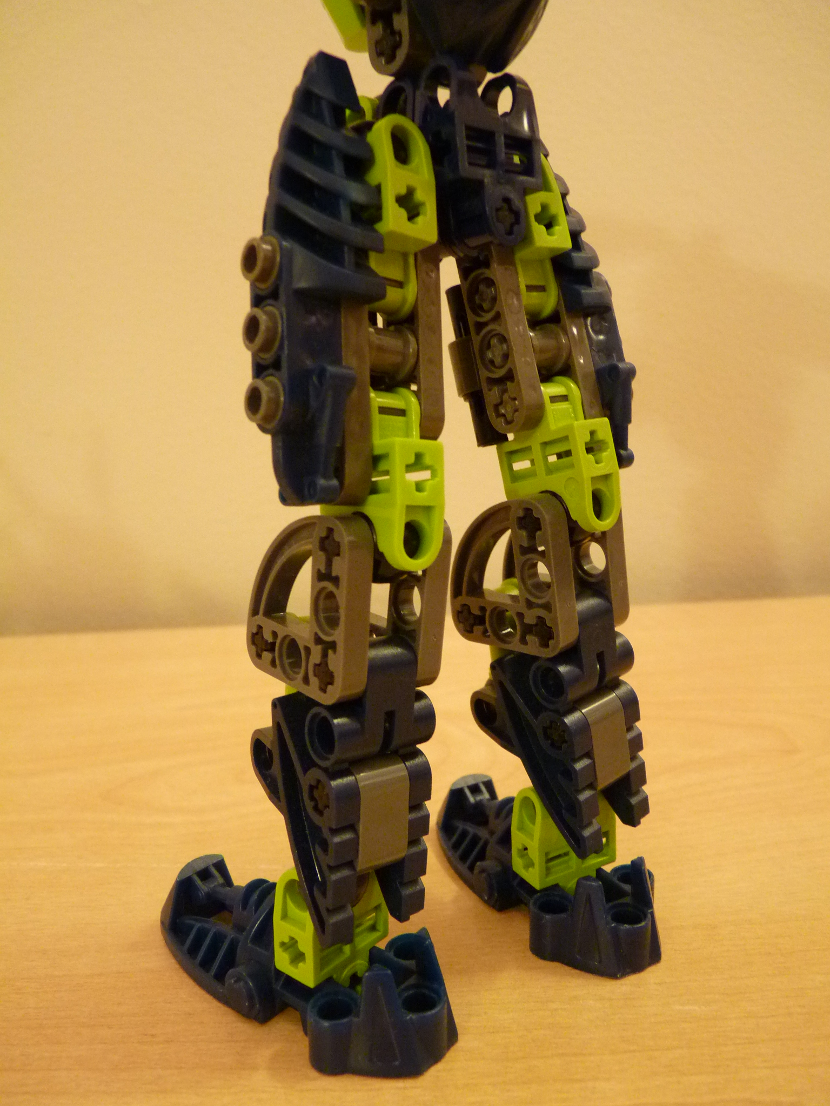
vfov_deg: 65.3
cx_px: 415
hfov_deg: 51.4
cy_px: 553
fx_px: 863
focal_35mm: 27
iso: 400
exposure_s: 1/10
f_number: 2.8
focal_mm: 4.8
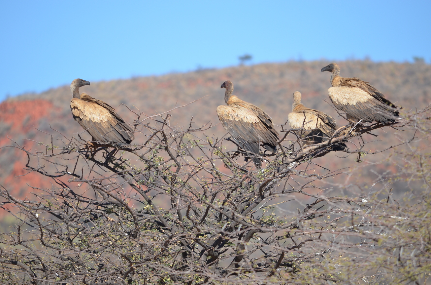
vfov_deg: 3.0
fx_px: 5377
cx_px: 216
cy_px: 142
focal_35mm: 450
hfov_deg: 4.6
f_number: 6.3
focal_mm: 300
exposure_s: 1/640
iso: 200
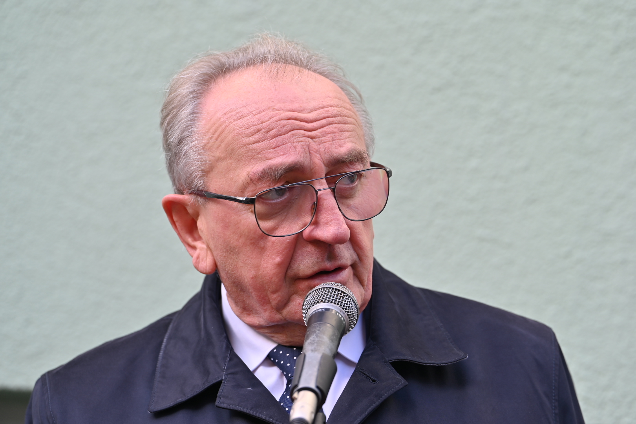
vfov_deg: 10.5
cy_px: 212
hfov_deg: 15.8
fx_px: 2296
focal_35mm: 130
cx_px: 318
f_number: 4.5
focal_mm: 130
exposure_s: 1/200
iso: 125
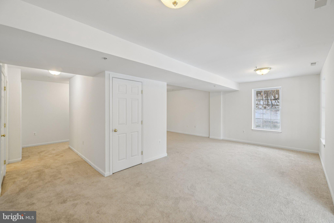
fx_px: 139
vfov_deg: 77.3
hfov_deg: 100.4
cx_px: 167
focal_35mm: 15
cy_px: 112
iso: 280
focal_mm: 15
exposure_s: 1/15
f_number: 8
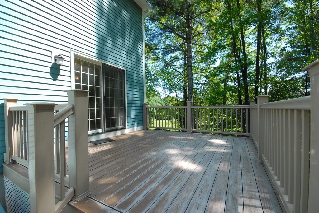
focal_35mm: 15
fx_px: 133
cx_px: 160
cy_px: 106
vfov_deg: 77.5
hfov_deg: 100.3
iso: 400
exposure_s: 1/100
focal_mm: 10
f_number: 9
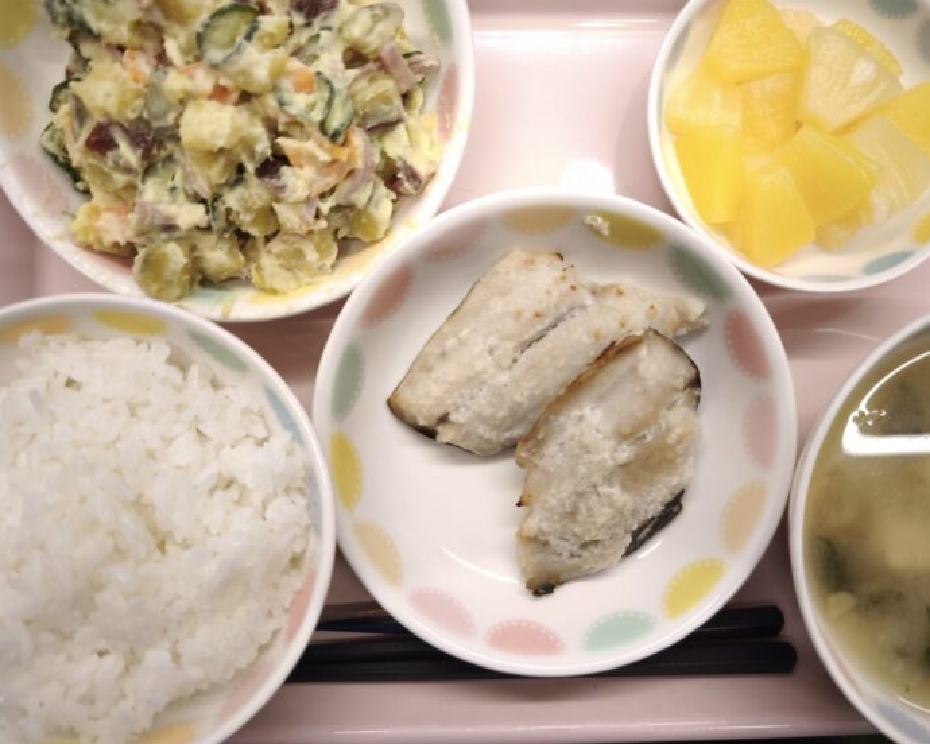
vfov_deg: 56.8
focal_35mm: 25
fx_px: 688
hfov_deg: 68.0
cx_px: 491
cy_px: 368
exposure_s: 1/60
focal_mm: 6.57
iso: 250
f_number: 1.6
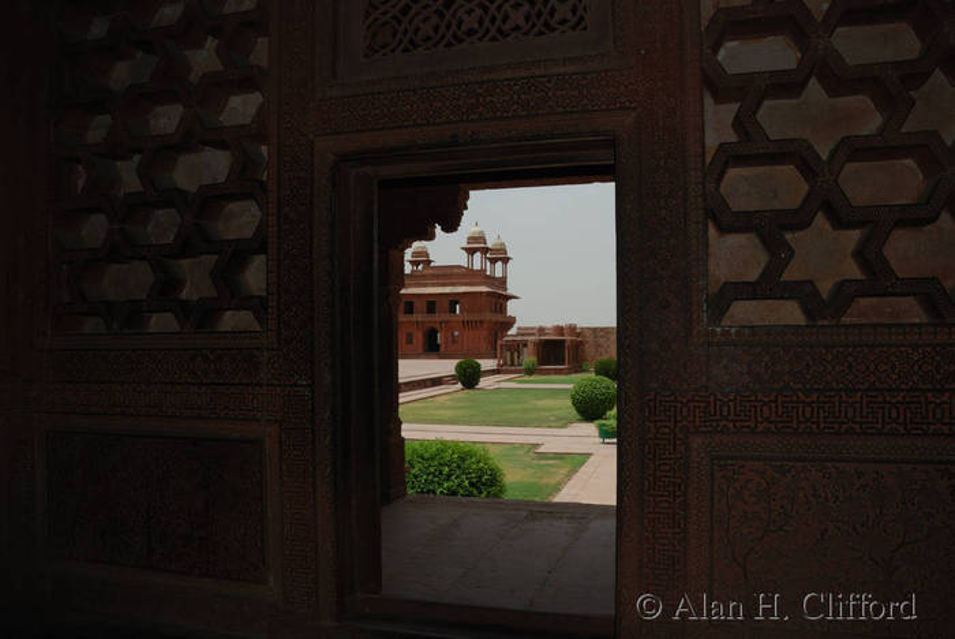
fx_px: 717
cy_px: 320
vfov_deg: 48.0
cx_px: 478
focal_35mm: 27
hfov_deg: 67.3
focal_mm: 18
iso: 100
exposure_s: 1/200
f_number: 11
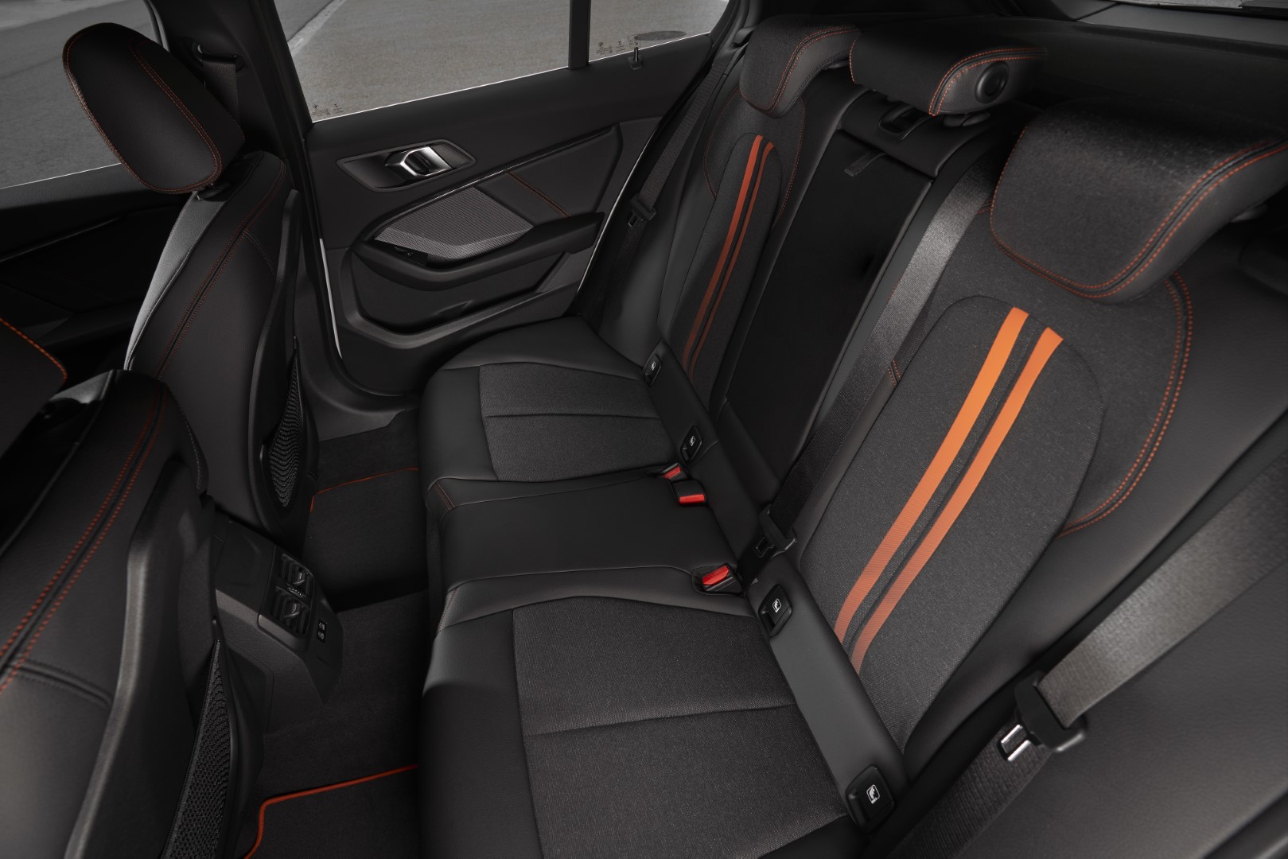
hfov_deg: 84.0
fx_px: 716
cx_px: 644
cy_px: 430
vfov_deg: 62.0
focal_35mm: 20
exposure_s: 1/100
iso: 200
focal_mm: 20
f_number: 7.1
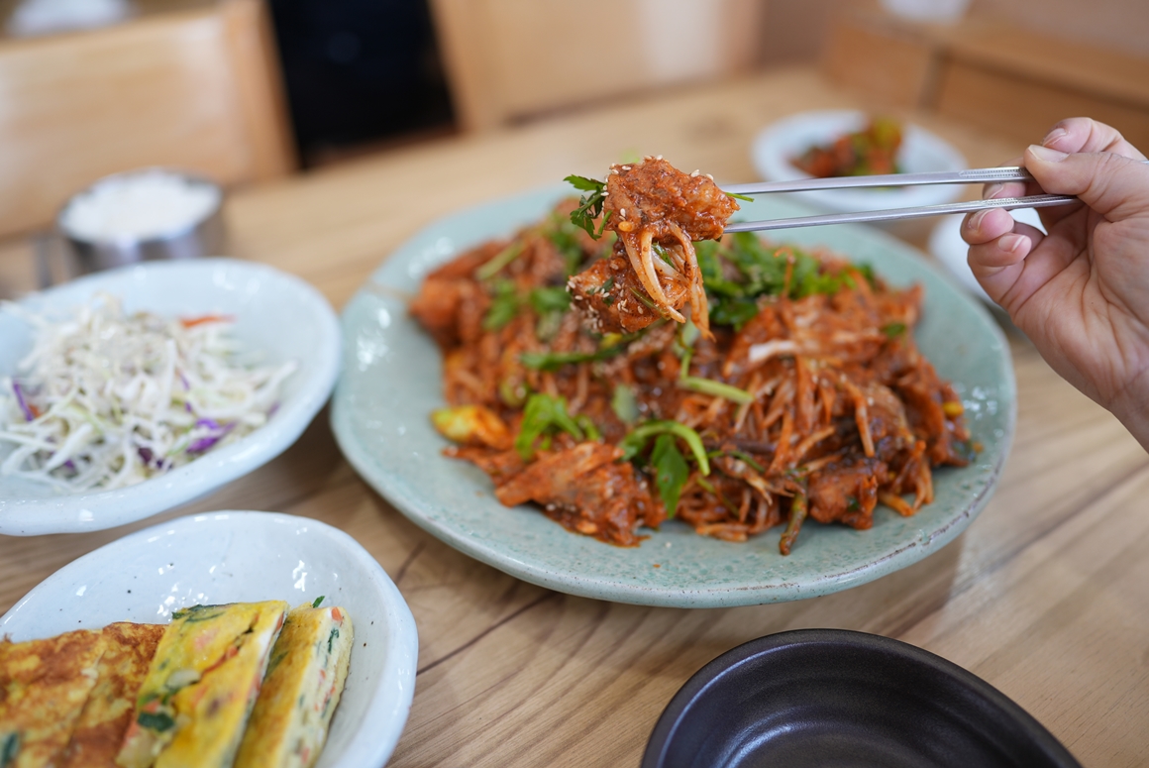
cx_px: 574
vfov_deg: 53.2
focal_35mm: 24
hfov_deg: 73.7
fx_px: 766
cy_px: 384
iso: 100
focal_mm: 24
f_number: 1.4
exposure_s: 1/100
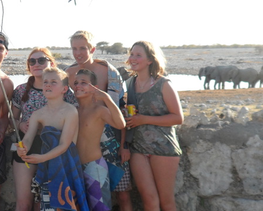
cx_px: 64
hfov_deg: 29.5
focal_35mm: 63
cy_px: 130
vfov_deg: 24.2
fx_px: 490
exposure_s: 1/350
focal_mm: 4.9
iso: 80
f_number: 3.1
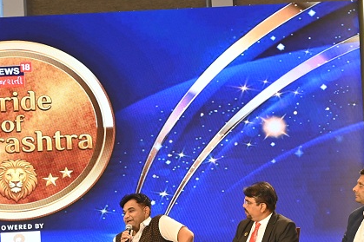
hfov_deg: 17.3
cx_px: 57
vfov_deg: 11.6
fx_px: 1182
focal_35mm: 117
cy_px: 244
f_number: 5.6
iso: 3200
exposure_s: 1/160
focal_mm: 54
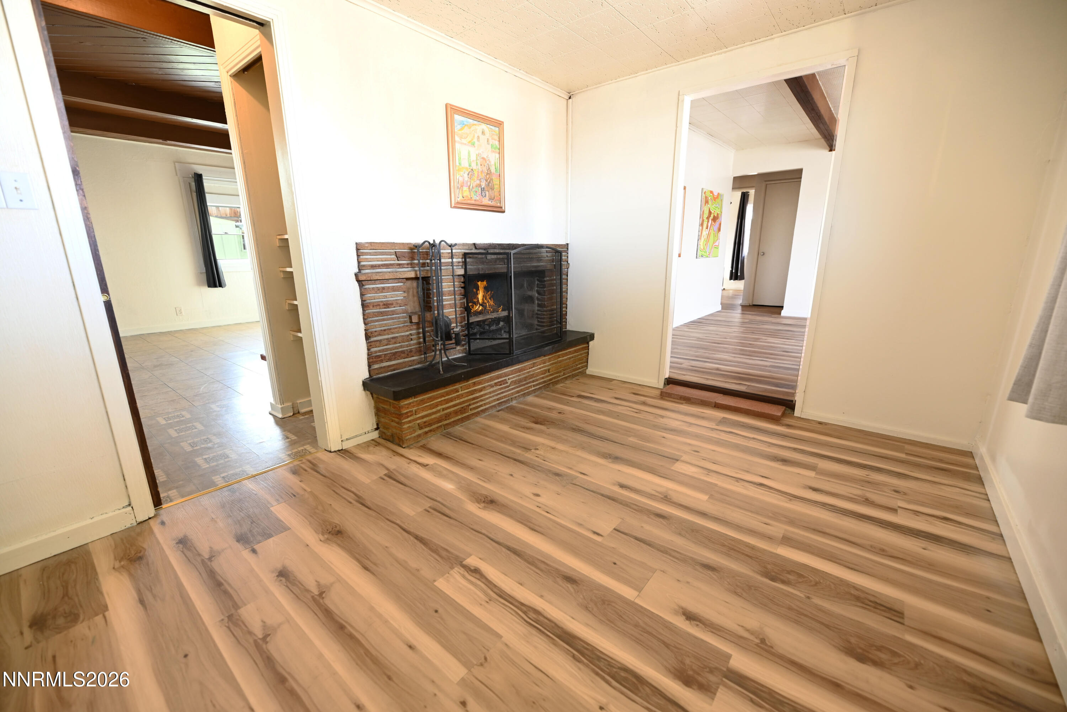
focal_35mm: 14
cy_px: 356
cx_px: 534
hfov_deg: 104.2
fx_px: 415
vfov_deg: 81.2
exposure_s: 1/30
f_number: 3.2
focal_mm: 14
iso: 450
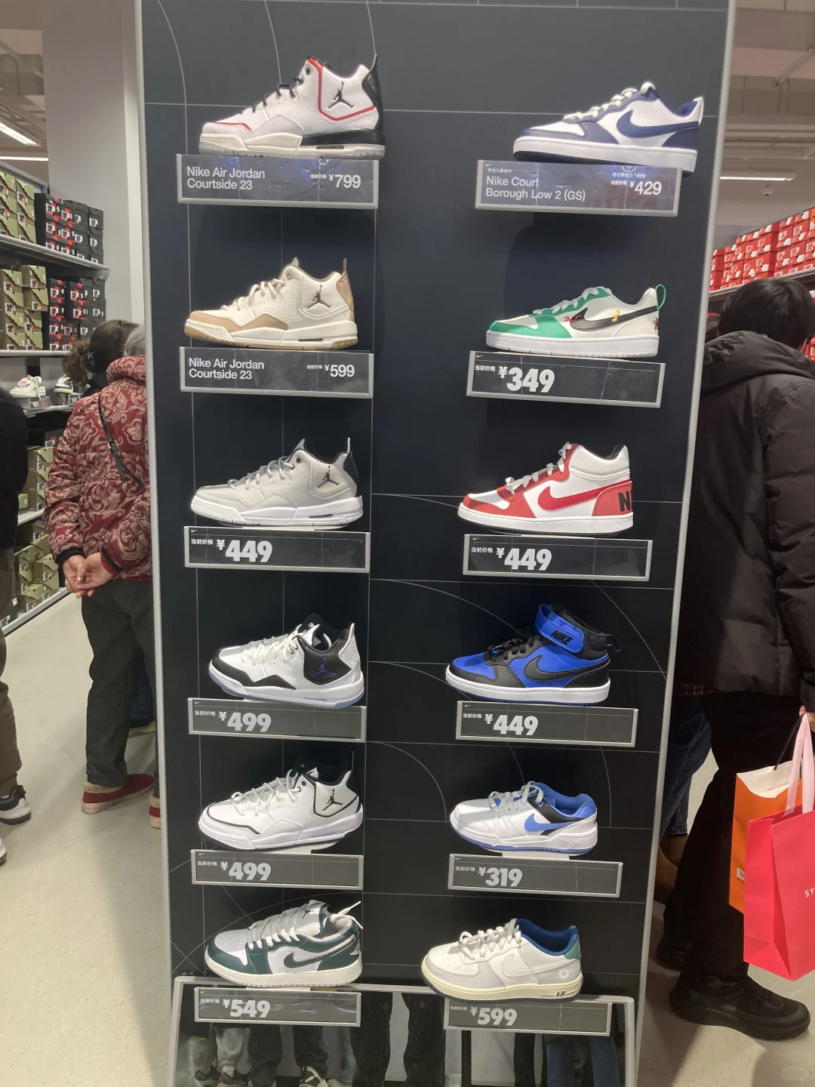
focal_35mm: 28
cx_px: 408
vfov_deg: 63.4
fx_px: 879
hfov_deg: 49.7
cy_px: 544
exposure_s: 1/50
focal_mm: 3.99
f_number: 1.8
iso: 64
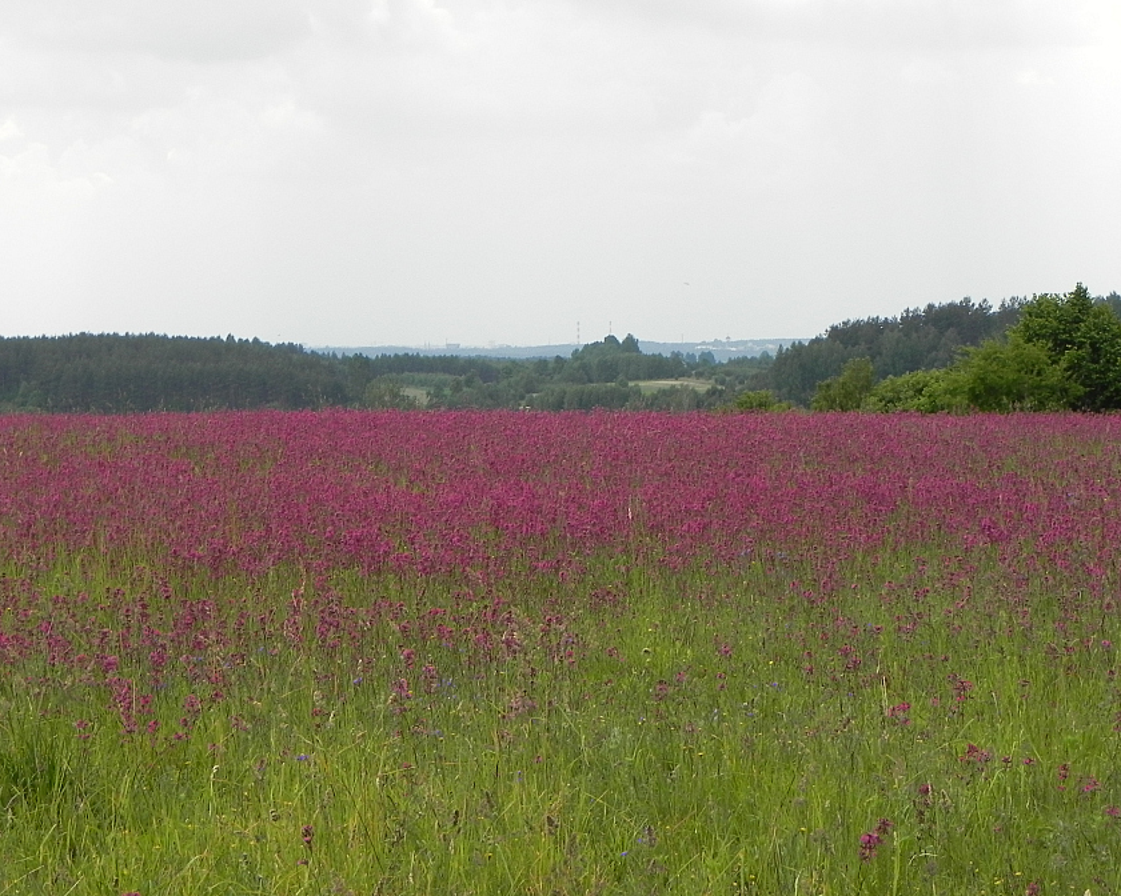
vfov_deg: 13.6
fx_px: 3749
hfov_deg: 17.0
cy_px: 464
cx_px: 575
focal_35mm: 113
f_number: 6.3
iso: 160
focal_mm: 16.9
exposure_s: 1/274
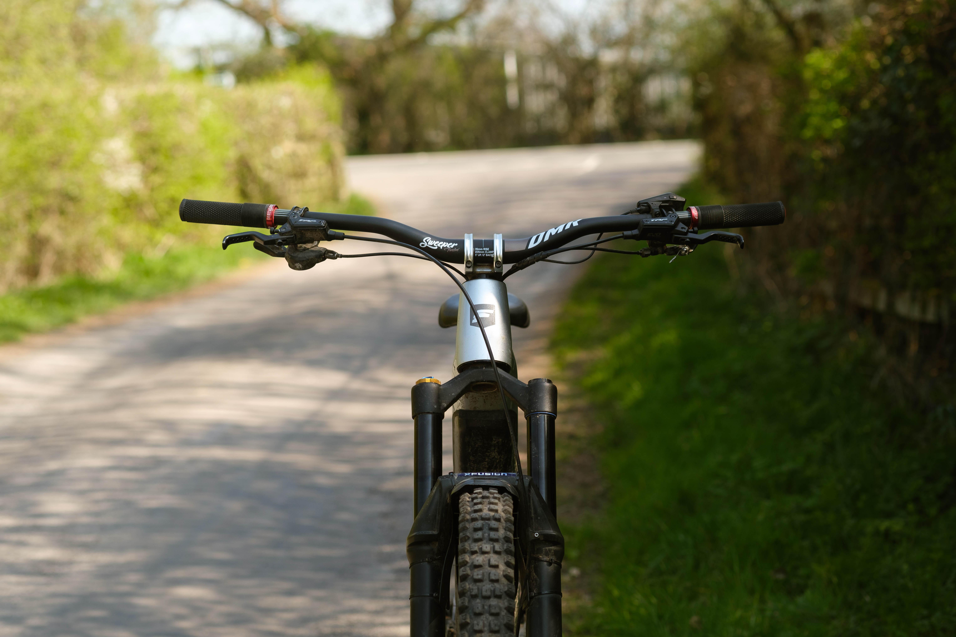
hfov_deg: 22.6
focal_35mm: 90
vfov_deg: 15.2
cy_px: 318
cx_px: 478
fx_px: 2390
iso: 125
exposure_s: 1/500
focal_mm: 60
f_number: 3.6
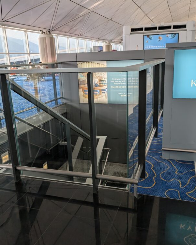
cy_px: 124
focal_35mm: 32
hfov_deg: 45.8
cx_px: 104
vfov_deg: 55.7
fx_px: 232
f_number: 1.68
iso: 22
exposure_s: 1/145
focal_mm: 6.9
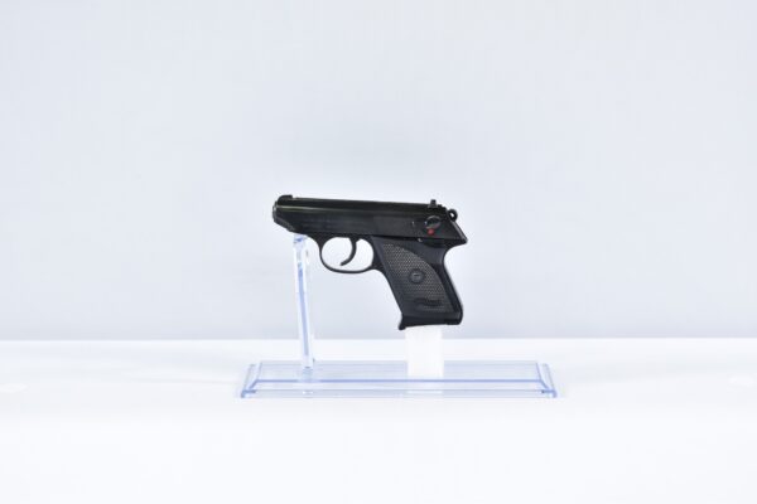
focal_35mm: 75
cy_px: 252
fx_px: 1577
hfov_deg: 27.0
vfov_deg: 18.2
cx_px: 378
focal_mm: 50
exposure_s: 1/20
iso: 640
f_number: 5.6
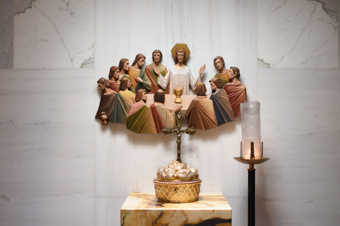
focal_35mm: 52
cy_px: 113
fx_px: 496
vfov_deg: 25.8
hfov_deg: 37.8
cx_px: 170
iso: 400
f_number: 1.8
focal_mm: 35
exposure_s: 1/50
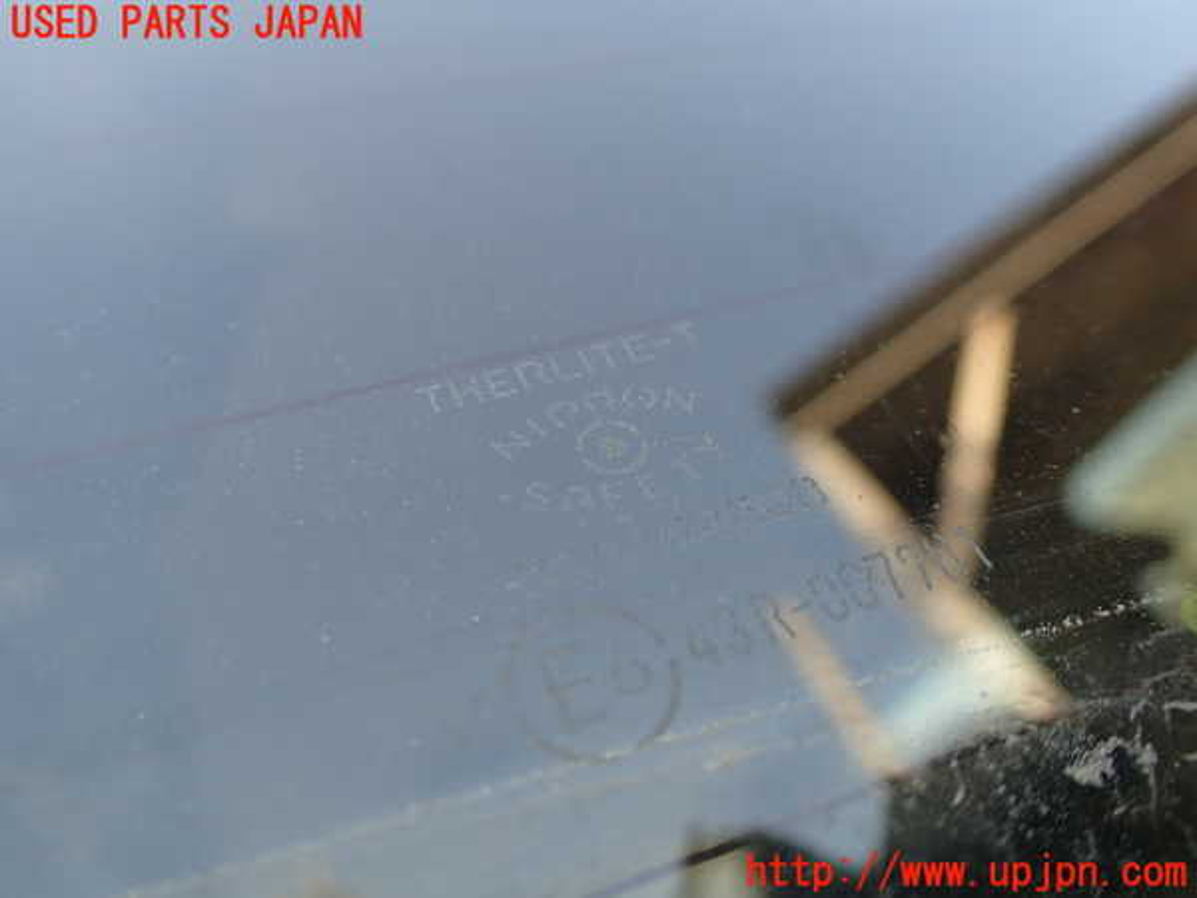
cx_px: 598
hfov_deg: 60.0
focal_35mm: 30
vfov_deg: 46.8
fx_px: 1037
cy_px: 449
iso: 125
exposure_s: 1/125
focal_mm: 5.4
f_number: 2.3
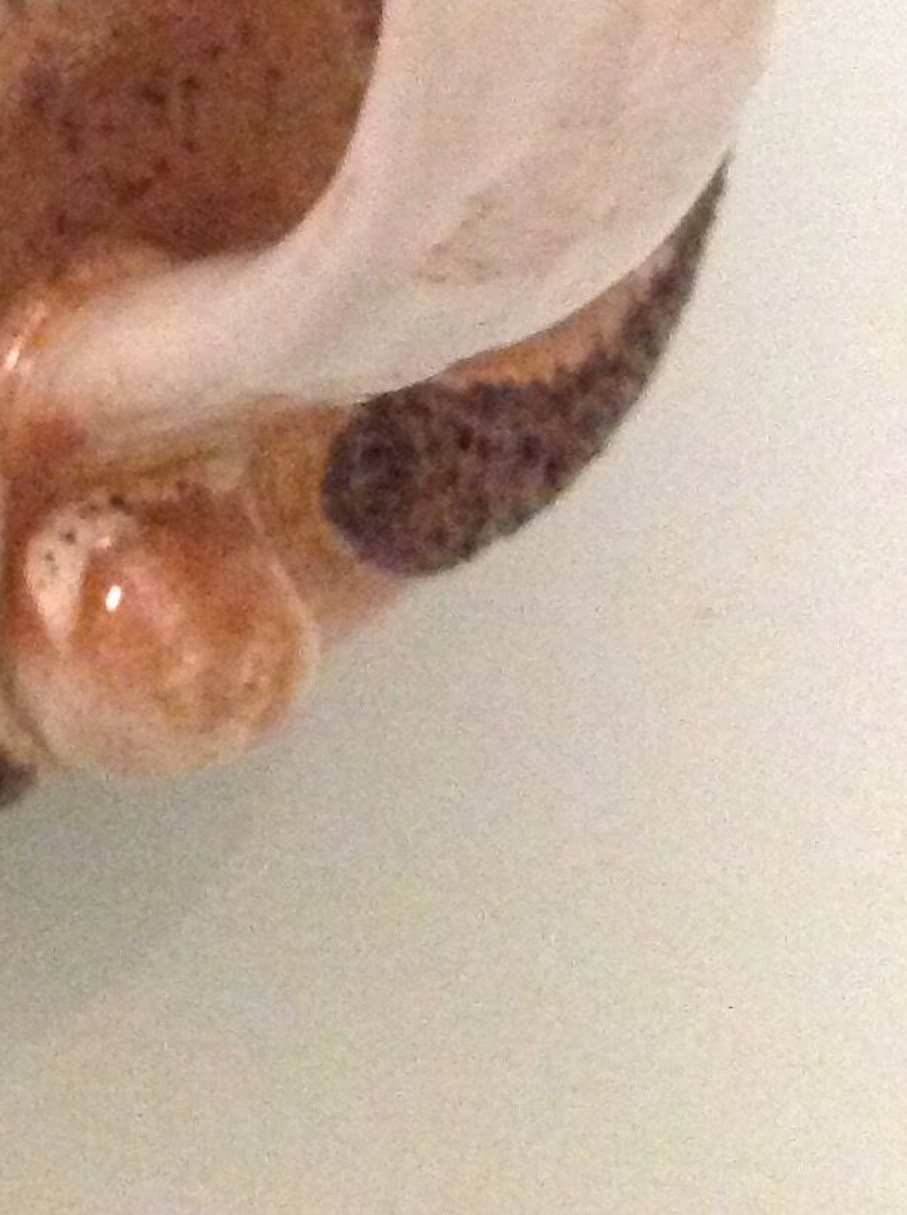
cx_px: -73
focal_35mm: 111
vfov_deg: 16.3
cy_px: -576
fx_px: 3889
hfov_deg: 13.1
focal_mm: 4.28
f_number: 2.4
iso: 800
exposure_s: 1/17
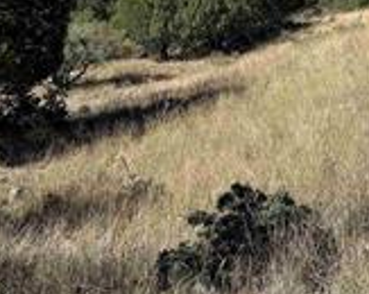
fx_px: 1004
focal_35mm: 92
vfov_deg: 15.3
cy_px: -154
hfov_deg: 20.6
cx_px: 303
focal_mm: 6.76
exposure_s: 1/4167
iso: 80
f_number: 1.78
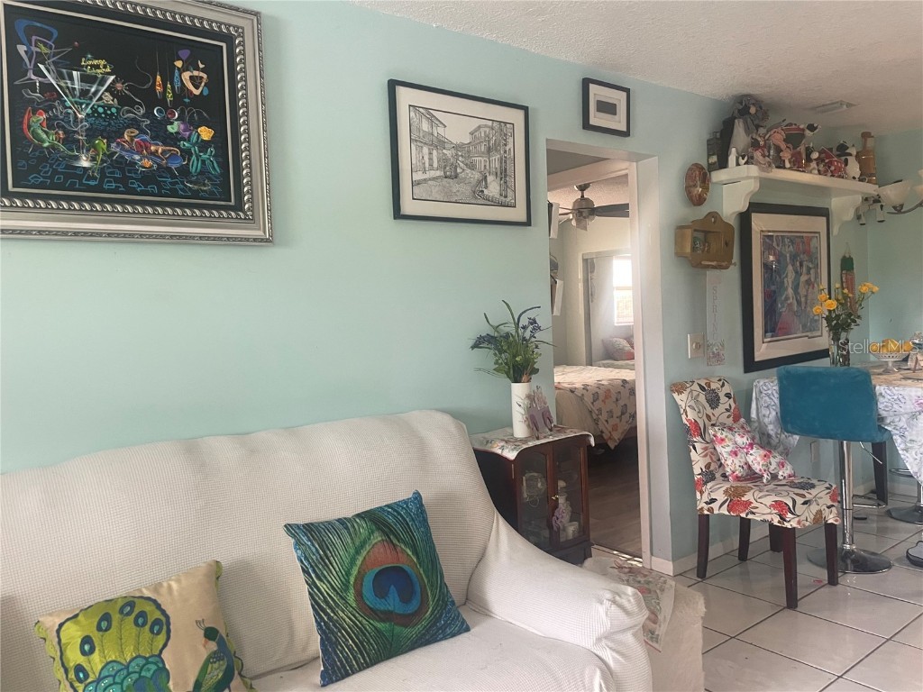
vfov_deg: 53.1
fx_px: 693
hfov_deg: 67.3
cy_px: 346
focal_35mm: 26
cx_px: 462
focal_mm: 4.2
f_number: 1.6
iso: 200
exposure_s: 1/60
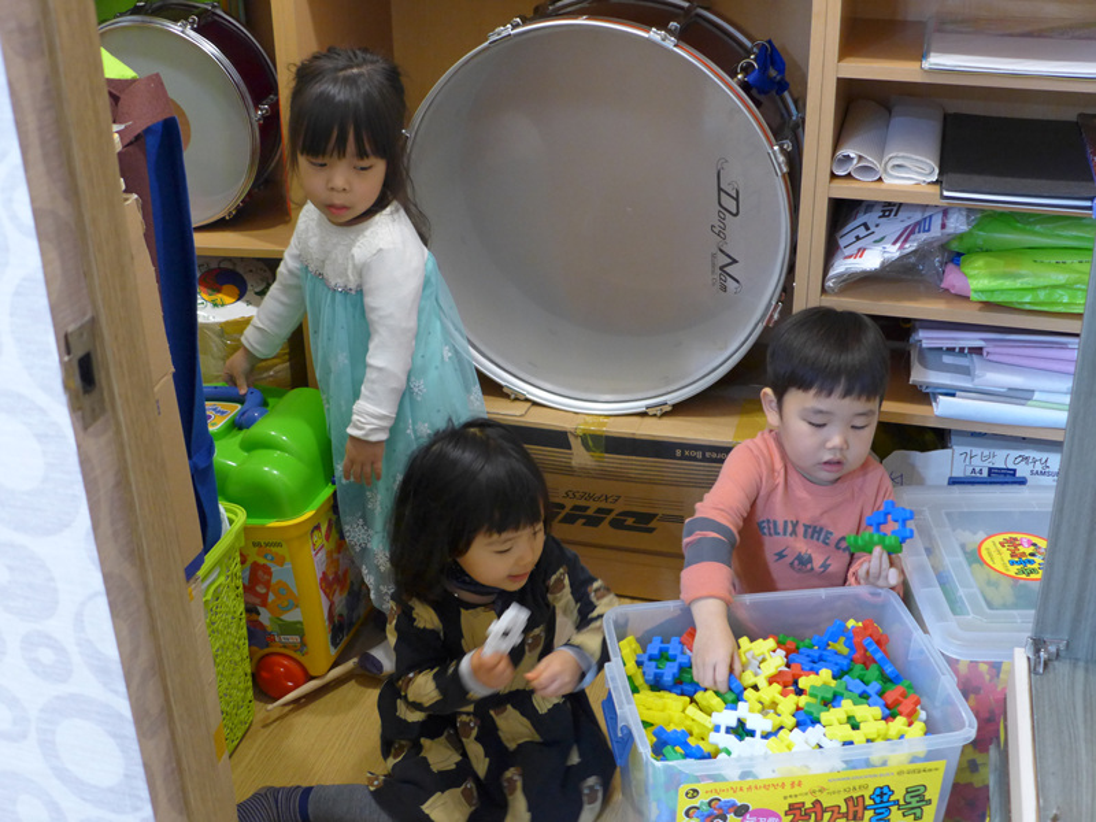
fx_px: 1361
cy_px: 411
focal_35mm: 43
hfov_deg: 43.9
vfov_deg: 33.6
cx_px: 548
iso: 400
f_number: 1.8
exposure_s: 1/40
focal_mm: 8.4
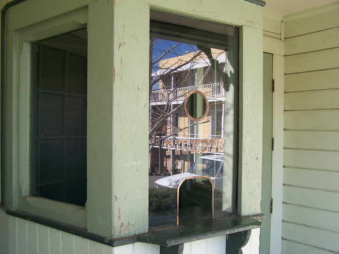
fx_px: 372
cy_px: 127
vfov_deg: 37.7
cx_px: 170
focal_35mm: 38
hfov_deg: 49.0
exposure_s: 1/200
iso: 80
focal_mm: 6.3
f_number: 2.8
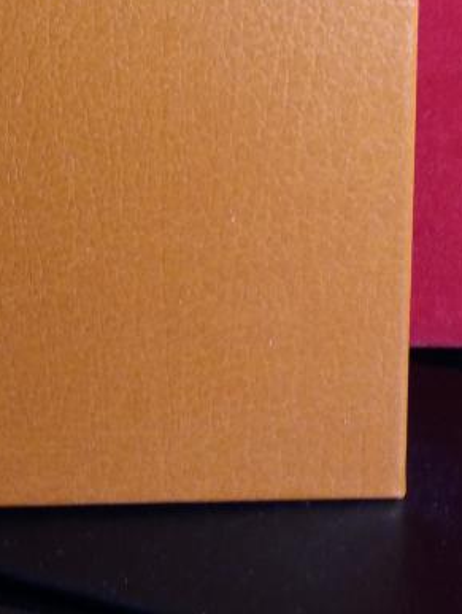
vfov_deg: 24.0
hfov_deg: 19.2
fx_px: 1315
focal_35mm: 74
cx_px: -37
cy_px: -121
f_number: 1.9
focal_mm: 3.7
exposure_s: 1/33
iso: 100
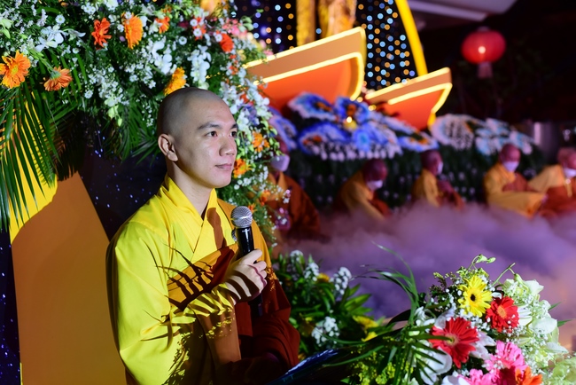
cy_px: 192
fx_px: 800
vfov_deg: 27.0
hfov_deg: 39.6
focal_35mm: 50
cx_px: 288
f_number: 3.5
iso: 1000
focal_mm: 50
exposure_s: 1/100
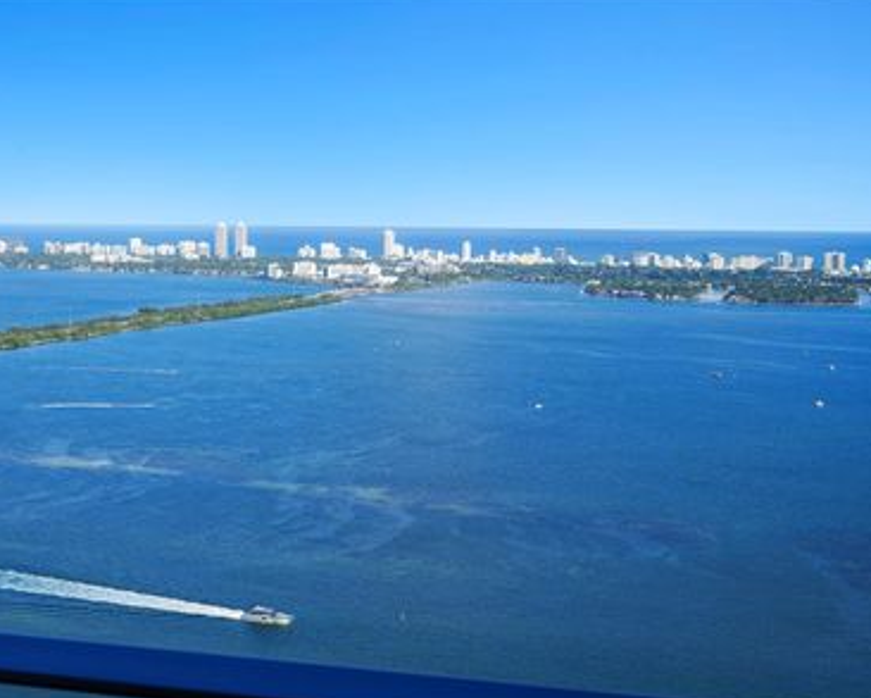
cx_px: 302
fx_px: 1650
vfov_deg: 23.8
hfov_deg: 29.4
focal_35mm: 64
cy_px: 385
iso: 100
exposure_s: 1/200
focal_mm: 50
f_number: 10
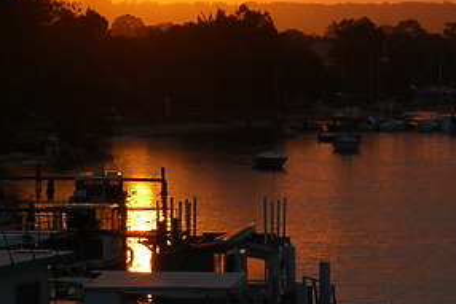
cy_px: 154
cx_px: 349
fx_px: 3193
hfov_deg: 8.2
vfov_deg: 5.5
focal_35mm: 252
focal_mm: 80
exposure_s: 1/320
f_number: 10
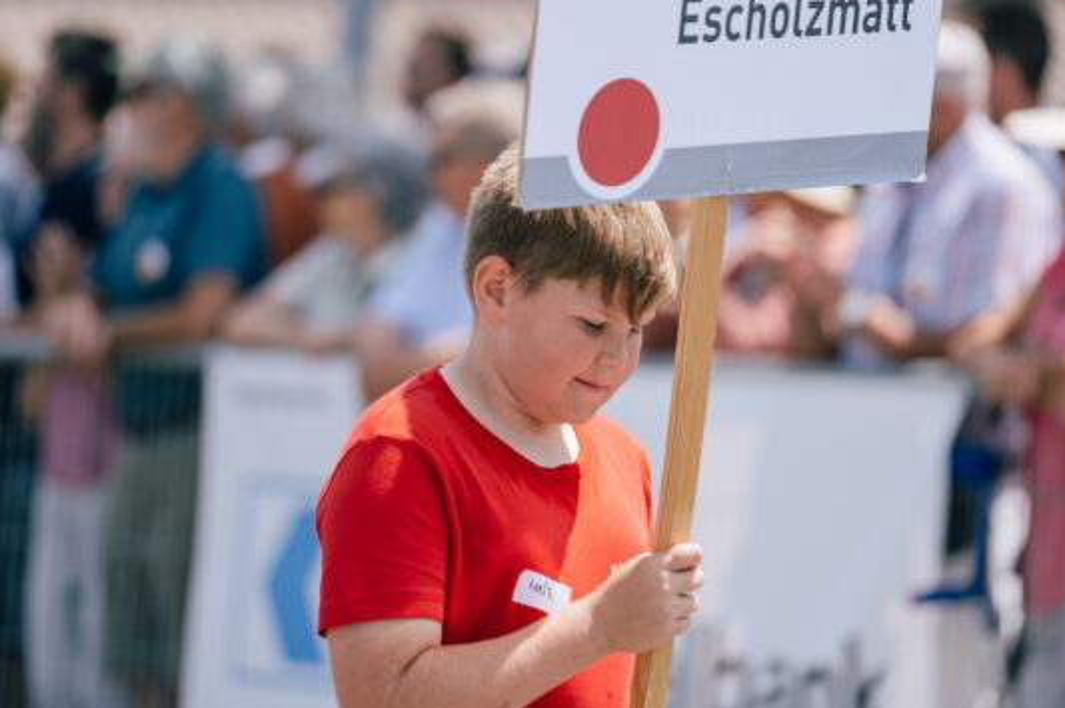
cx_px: 522
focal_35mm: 244
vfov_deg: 5.6
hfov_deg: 8.4
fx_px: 7209
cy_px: 320
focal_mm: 200
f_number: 2.8
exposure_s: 1/1250
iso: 100
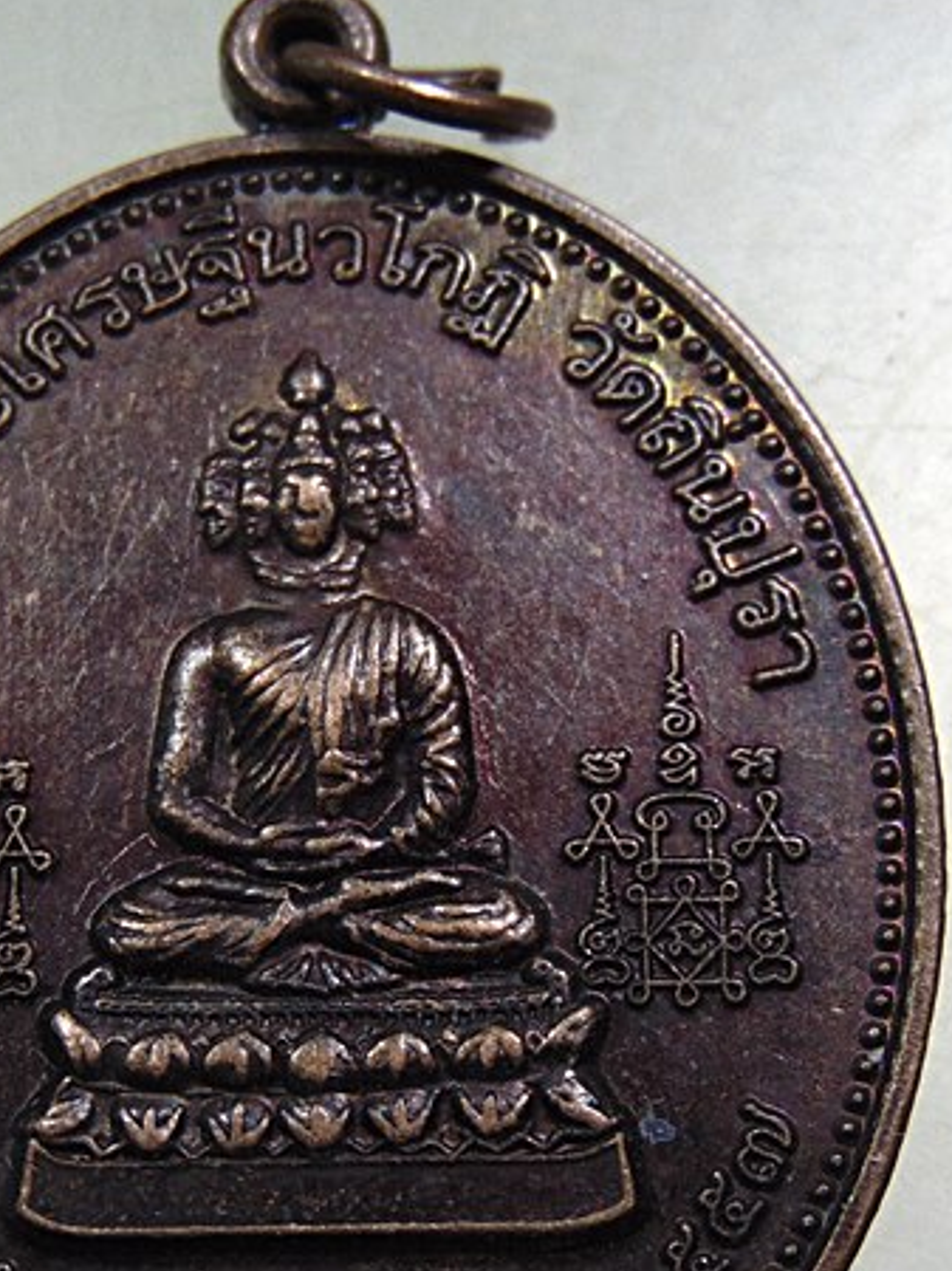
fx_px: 2055
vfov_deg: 34.1
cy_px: 816
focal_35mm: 56
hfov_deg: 26.0
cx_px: 326
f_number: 3.3
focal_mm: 7.6
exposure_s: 1/30
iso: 100
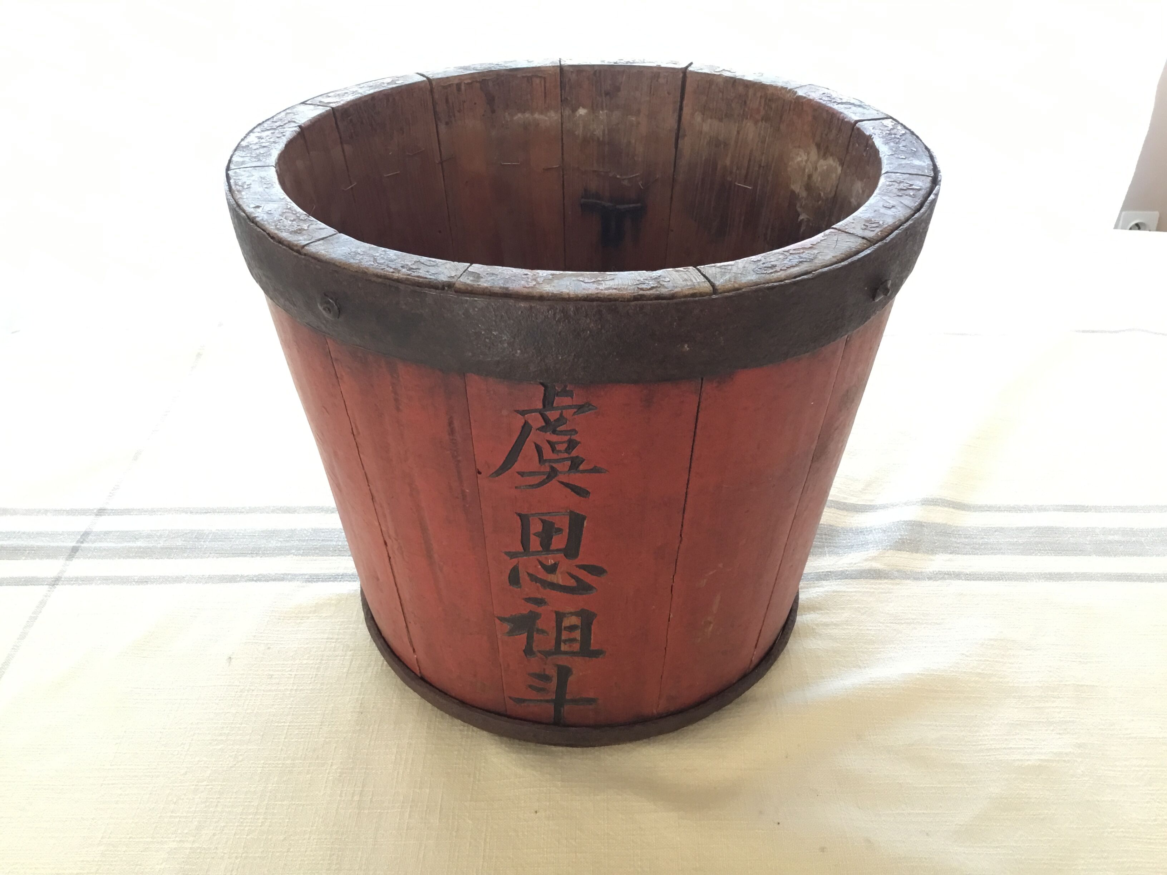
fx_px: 1045
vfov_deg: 45.4
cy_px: 438
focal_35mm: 31
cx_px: 584
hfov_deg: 58.4
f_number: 2.4
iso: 125
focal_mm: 3.3
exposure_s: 1/33
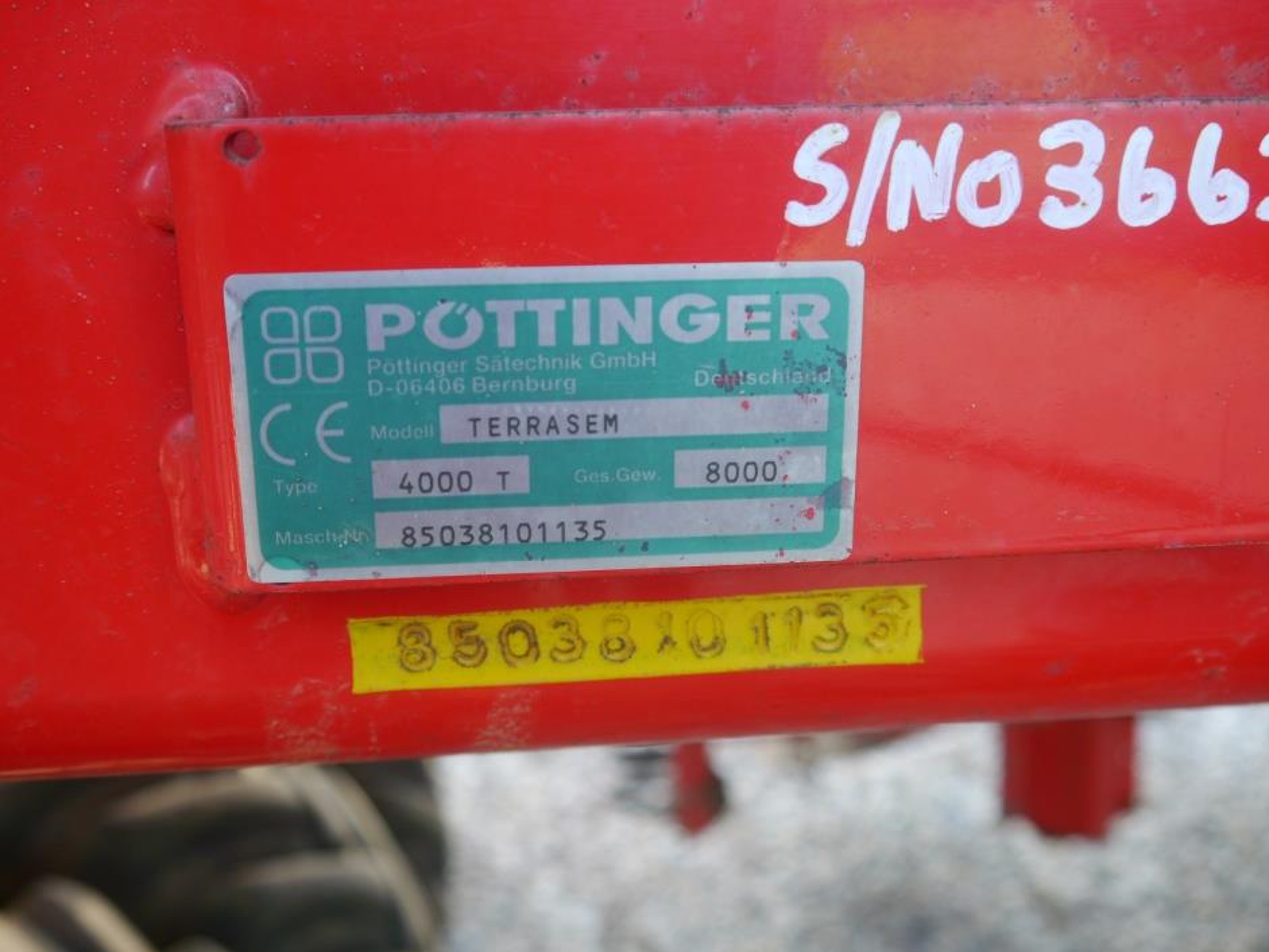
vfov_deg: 38.7
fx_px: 1357
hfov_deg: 50.1
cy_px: 475
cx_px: 583
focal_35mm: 37
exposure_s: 1/60
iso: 200
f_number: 4
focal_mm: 17
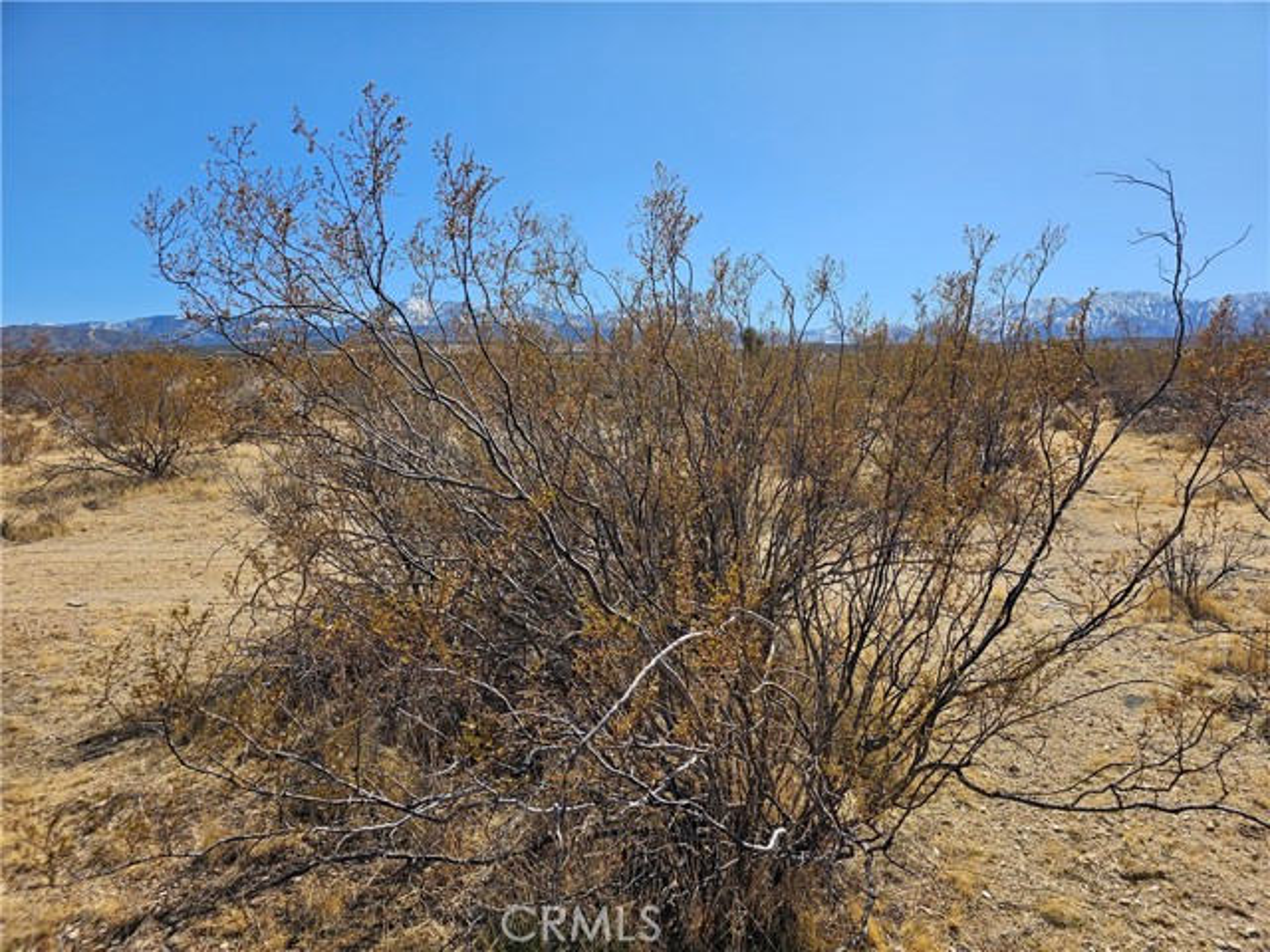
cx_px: 635
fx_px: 844
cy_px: 476
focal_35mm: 23
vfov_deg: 58.9
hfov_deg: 73.9
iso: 10
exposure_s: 1/1126
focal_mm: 6.3
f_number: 1.7
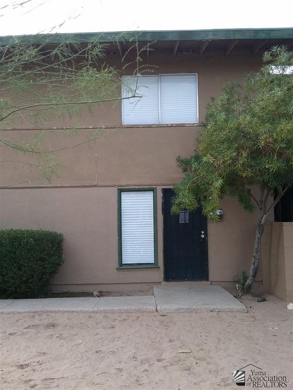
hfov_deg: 48.2
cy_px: 195
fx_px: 327
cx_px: 146
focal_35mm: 29
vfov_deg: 61.7
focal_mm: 2.47
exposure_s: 1/375
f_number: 1.9
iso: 40
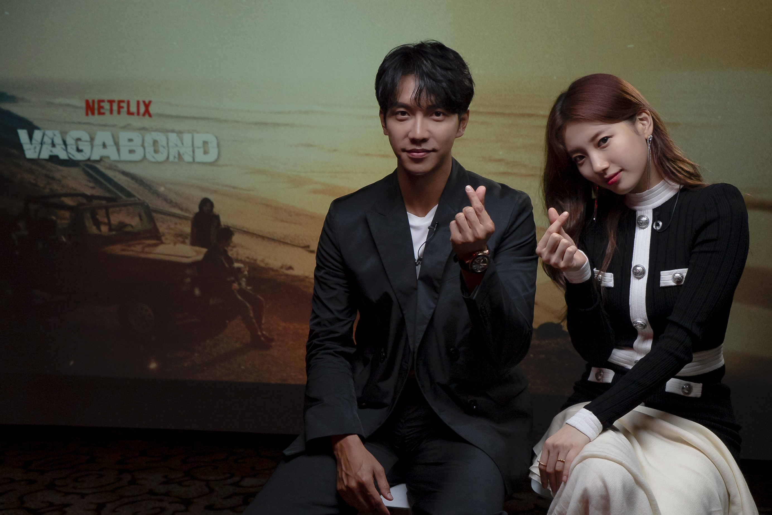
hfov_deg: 43.6
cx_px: 386
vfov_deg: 29.9
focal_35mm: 45
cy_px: 258
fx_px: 965
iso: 1600
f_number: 4.5
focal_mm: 30
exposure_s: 1/125
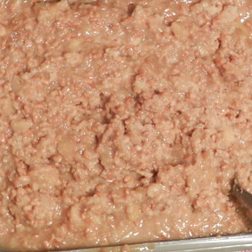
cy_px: 123
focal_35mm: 83
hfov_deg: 20.9
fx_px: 684
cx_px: 143
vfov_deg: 20.9
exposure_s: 1/6
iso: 400
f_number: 4.7
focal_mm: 12.1
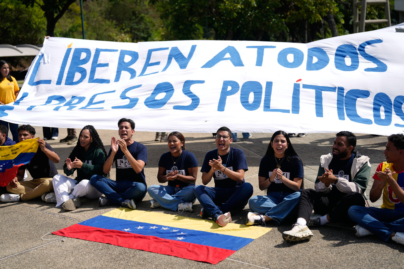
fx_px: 561
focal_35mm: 50
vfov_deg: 27.0
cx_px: 202
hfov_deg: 39.6
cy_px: 134
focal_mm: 50
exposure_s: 1/2000
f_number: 2.2
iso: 50
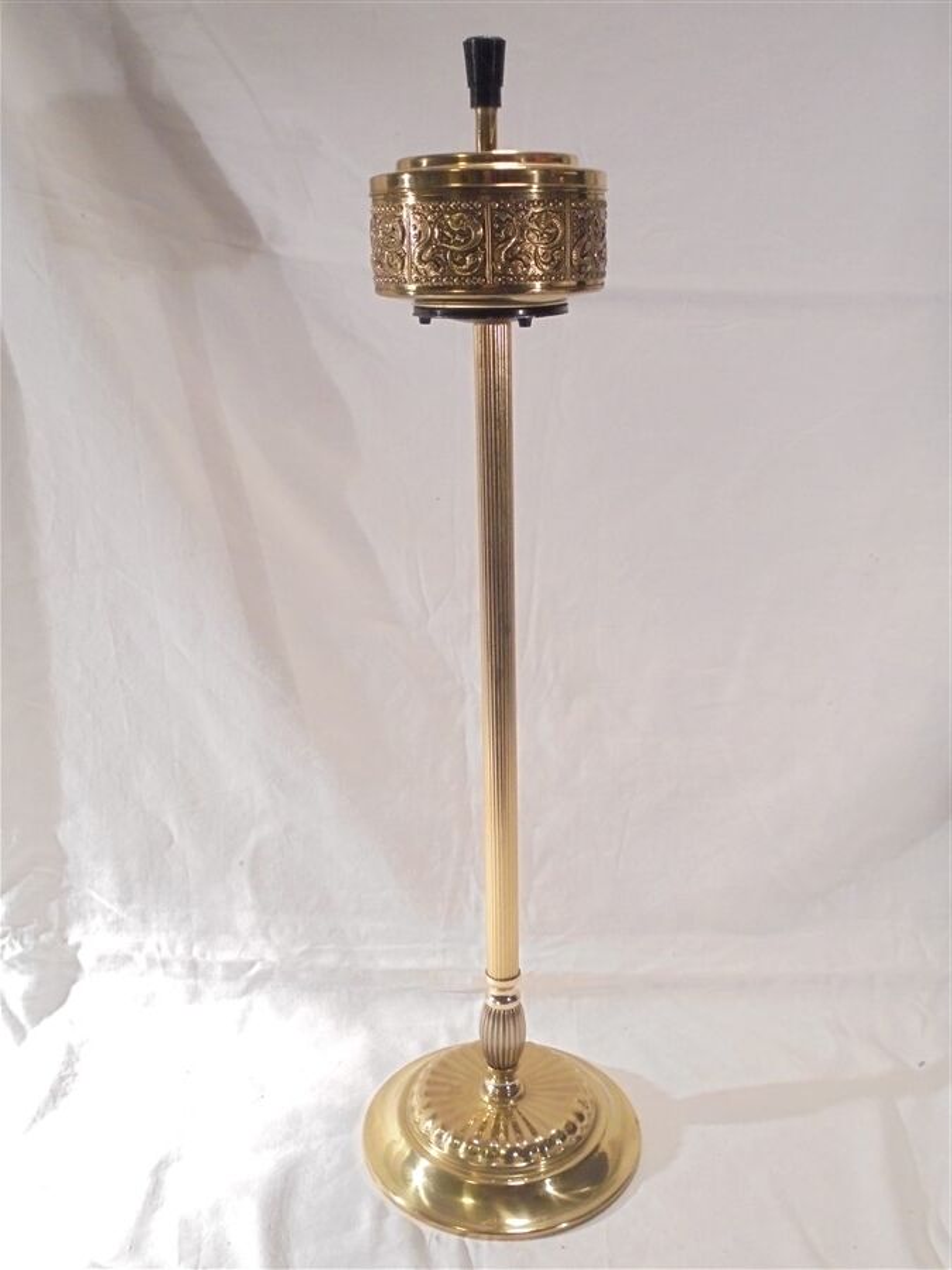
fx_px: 1247
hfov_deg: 41.8
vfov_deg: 54.0
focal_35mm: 34
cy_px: 635
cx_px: 476
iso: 400
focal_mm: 6.1
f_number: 4
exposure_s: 1/25
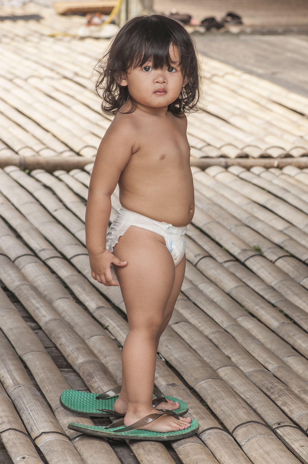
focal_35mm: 158
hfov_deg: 8.7
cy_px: 232
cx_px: 154
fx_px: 2027
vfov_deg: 13.1
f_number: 7.1
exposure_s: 1/200
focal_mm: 105
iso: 200
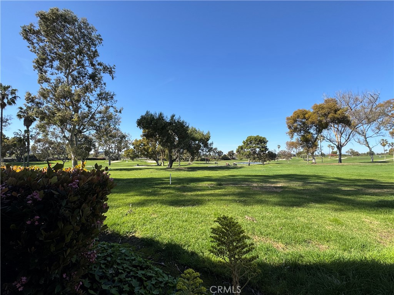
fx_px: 159
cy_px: 148
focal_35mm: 14
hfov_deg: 102.1
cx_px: 197
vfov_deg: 85.7
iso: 50
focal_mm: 2.22
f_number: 2.2
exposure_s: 1/1370
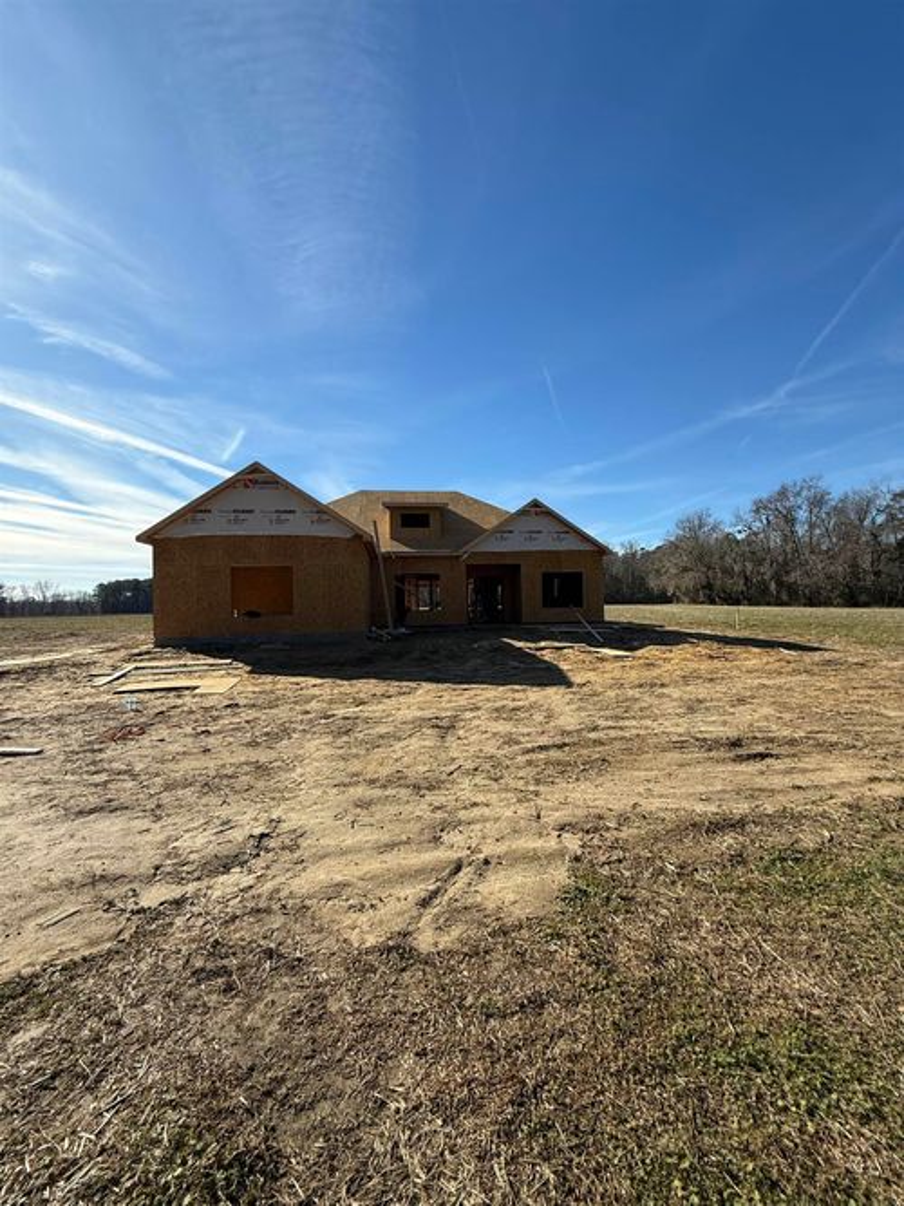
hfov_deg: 85.7
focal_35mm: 14
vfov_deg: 102.1
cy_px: 603
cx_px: 452
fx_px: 488
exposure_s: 1/1848
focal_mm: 2.22
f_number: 2.2
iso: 50
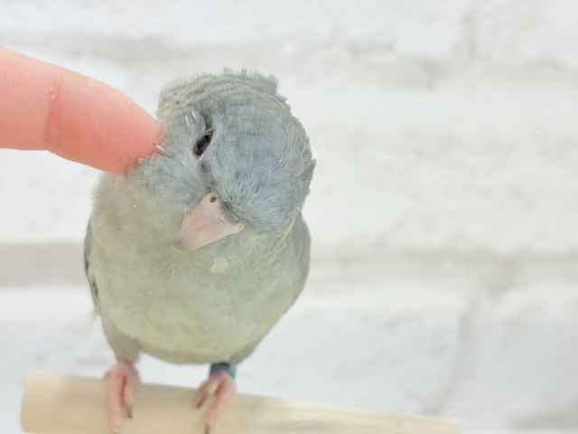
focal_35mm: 52
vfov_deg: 28.0
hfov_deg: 36.8
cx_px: 289
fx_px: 868
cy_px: 217
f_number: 1.6
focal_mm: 5.96
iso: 50
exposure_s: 1/50
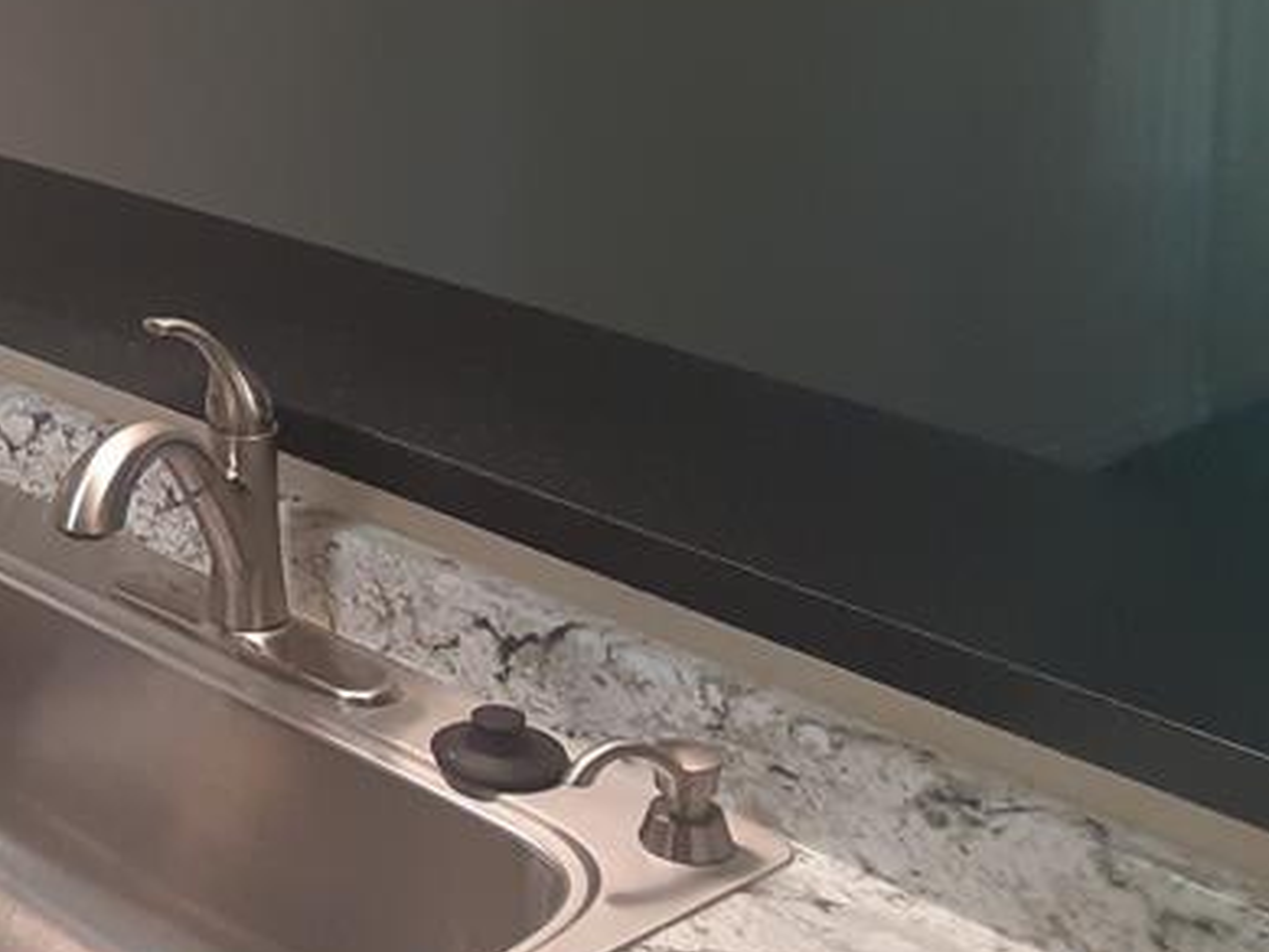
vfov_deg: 19.8
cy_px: -98
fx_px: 2604
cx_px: -166
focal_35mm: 71
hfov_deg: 25.2
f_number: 1.9
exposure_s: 1/60
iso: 125
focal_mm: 2.91
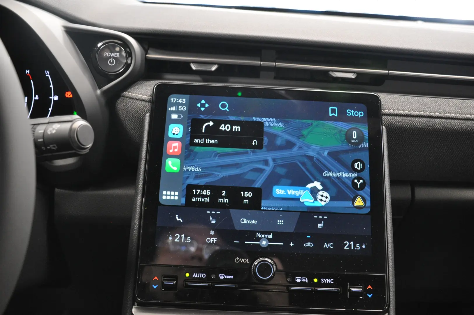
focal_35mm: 34
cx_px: 237
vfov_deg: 38.3
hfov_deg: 55.2
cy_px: 158
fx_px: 454
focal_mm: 23
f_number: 3.8
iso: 1600
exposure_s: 1/20
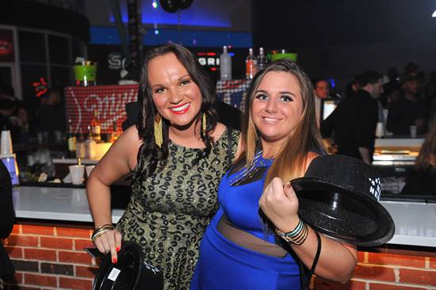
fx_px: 460
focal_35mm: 38
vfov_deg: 35.0
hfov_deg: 50.7
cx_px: 218
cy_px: 145
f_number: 5
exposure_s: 1/100
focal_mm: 38
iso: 1250
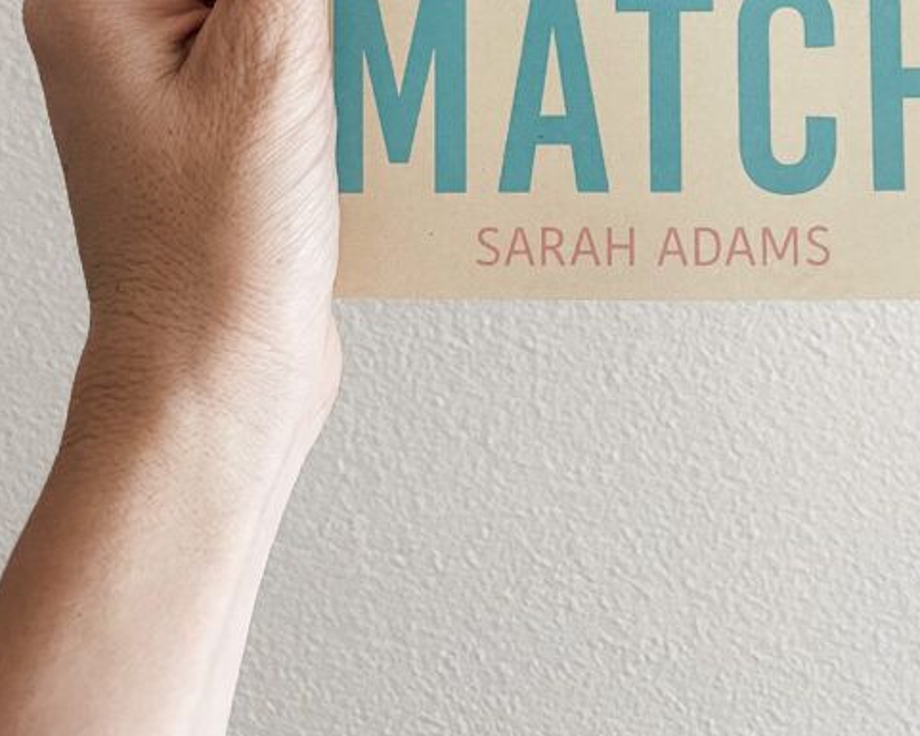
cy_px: -229
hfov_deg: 34.3
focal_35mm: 54
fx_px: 1471
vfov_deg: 24.4
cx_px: 635
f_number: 1.6
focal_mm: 4.2
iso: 125
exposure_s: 1/60
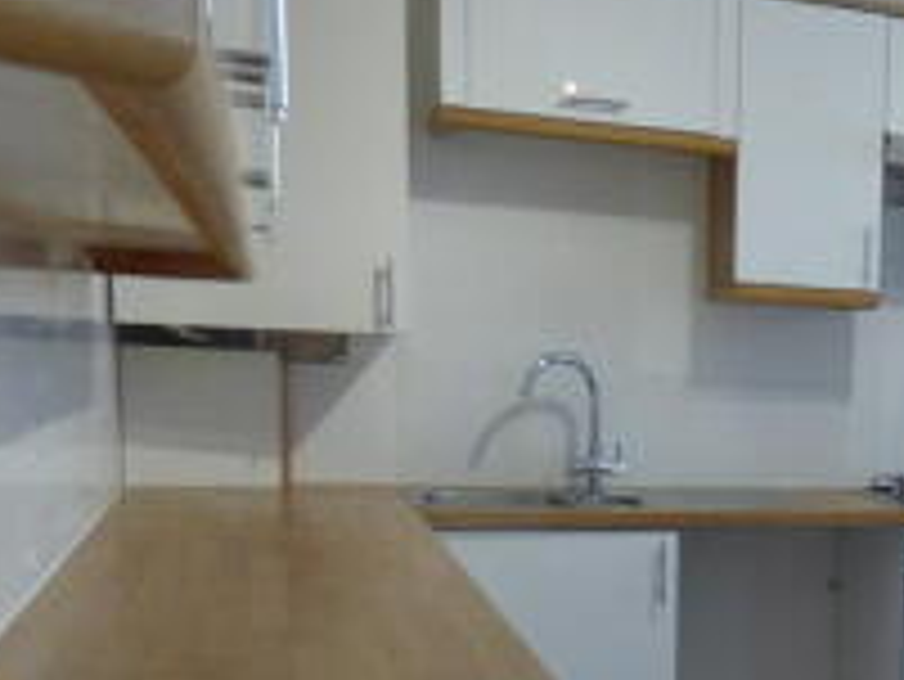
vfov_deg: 24.5
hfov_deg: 29.1
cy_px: 624
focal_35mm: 58
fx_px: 1516
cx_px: 1059
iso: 250
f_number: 2.8
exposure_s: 1/60
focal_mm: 3.58
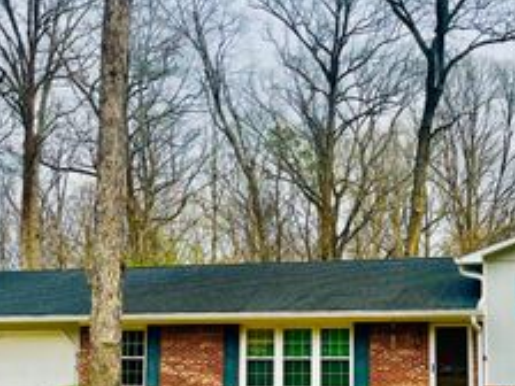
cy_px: 279
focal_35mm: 58
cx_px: 372
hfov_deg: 32.7
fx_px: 863
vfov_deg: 25.0
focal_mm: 5.1
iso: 50
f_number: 1.6
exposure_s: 1/1748
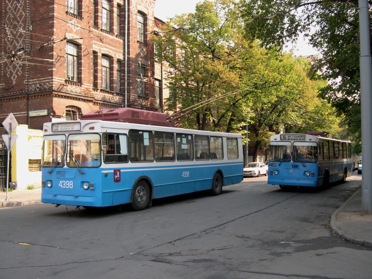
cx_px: 186
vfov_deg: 37.7
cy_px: 140
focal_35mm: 38
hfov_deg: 49.0
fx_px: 408
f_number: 2.8
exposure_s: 1/223
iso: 100
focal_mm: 8
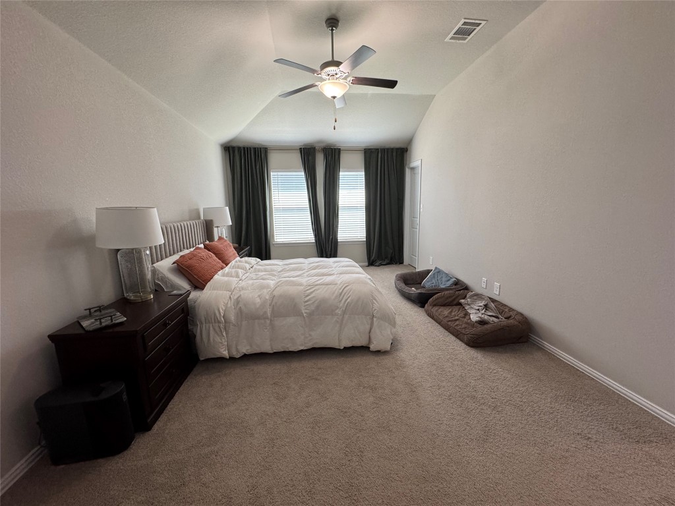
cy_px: 253
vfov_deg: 85.7
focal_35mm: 14
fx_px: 273
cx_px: 338
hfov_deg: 102.1
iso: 320
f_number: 2.2
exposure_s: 1/120
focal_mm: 2.22
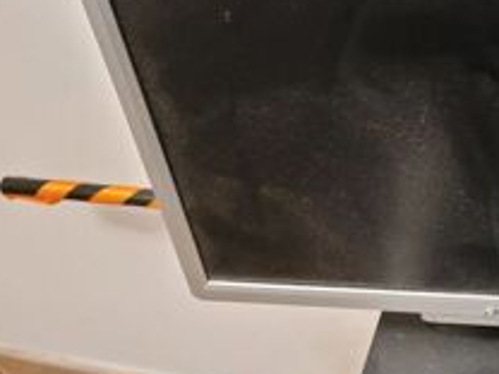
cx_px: 521
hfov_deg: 29.6
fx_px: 865
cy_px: 110
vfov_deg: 24.2
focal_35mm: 60
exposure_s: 1/25
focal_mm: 5.4
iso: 1250
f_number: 1.8
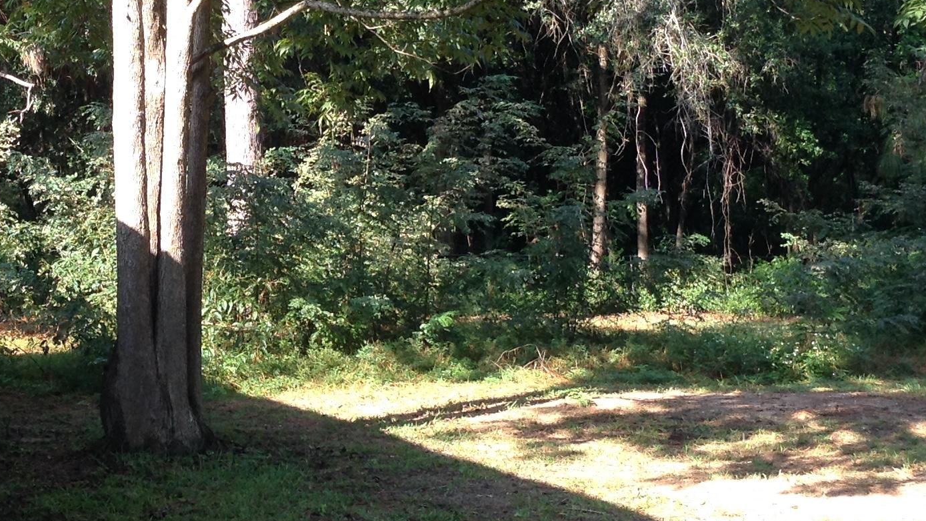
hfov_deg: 31.1
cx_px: 267
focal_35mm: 67
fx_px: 1645
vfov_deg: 18.0
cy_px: 189
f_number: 2.4
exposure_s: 1/125
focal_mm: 3.3
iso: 25
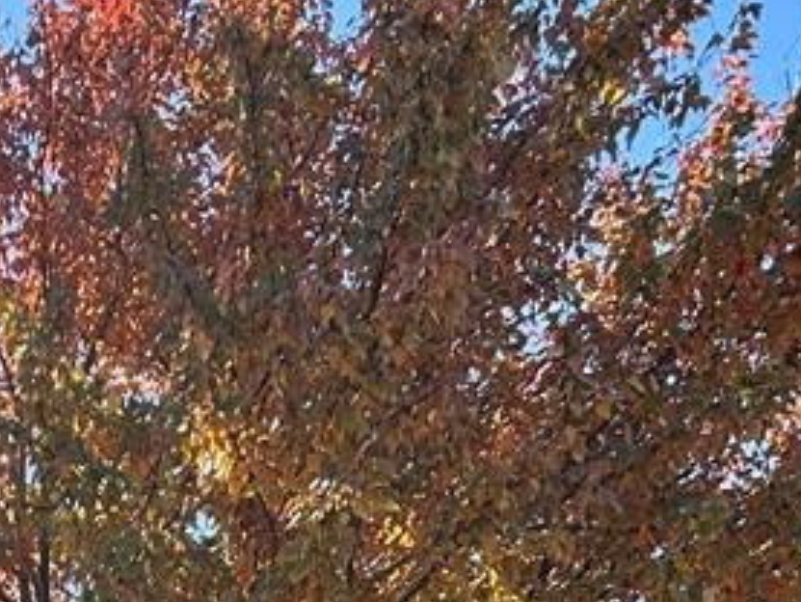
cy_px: 1077
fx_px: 2222
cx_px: -295
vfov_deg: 13.8
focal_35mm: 96
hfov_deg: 18.7
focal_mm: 5.7
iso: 50
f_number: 1.5
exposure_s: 1/909
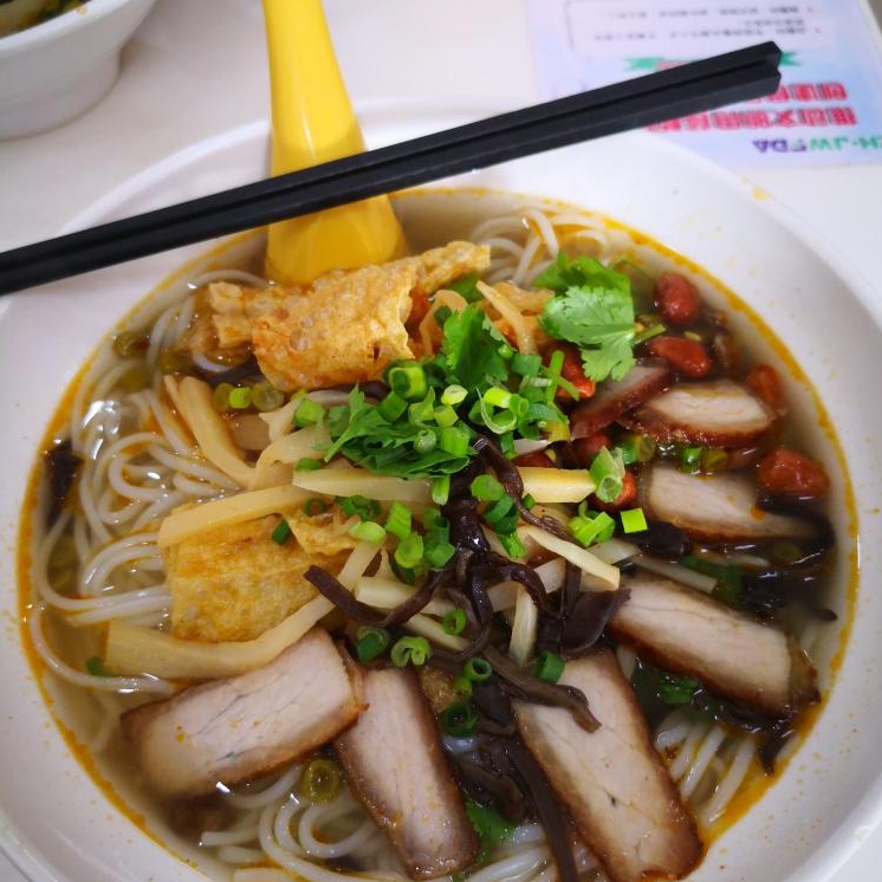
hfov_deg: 51.1
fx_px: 922
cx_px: 442
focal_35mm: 32
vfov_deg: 51.0
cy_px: 492
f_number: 1.6
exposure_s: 1/100
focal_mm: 3.95
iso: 320
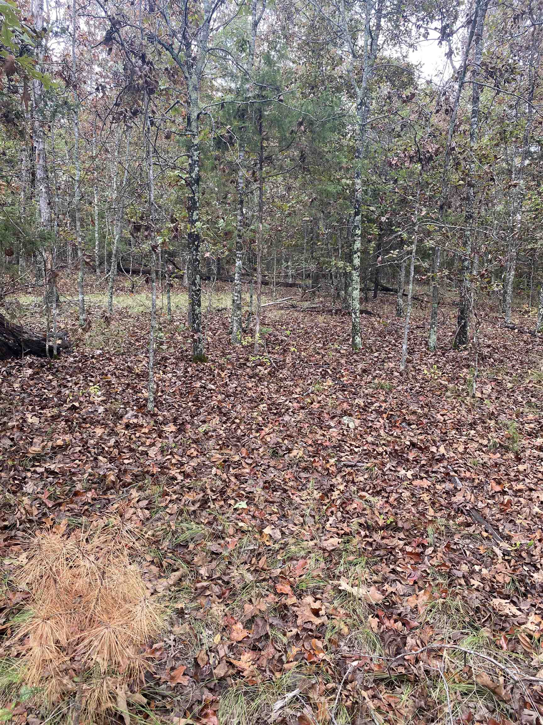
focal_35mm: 26
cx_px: 272
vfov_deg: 67.3
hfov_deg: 53.1
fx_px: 544
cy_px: 362
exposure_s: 1/123
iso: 32
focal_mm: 4.25
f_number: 1.8
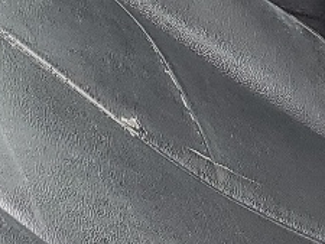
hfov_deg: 10.4
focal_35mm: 185
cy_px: -219
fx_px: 1738
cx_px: -111
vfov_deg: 7.7
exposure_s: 1/192
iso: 50
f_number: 1.5
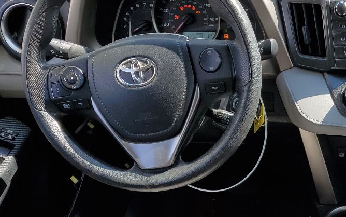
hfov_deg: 28.5
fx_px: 623
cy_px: 210
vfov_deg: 19.2
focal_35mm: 66
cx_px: 370
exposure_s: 1/769
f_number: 1.5
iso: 50
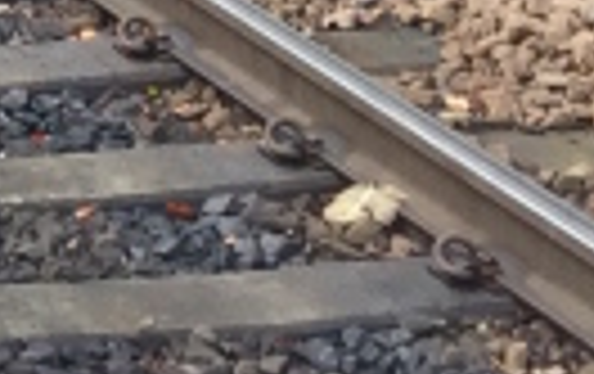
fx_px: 3859
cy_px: -536
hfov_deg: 7.5
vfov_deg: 5.4
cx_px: -1310
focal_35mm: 238
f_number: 2.2
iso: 50
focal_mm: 4.15
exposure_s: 1/120
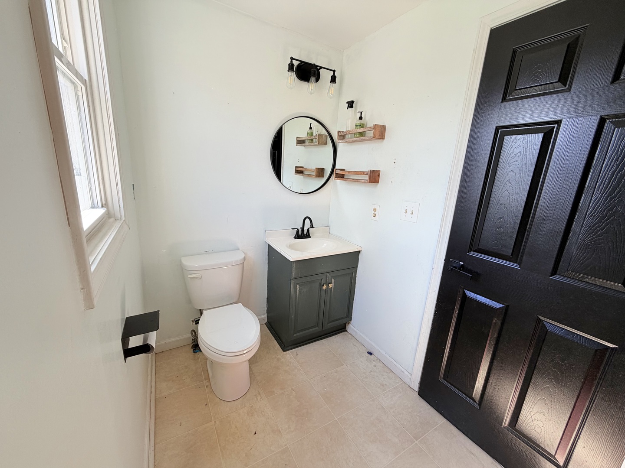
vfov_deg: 85.7
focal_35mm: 14
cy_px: 234
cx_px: 312
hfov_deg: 102.1
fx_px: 253
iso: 50
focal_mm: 2.22
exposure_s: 1/121
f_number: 2.2
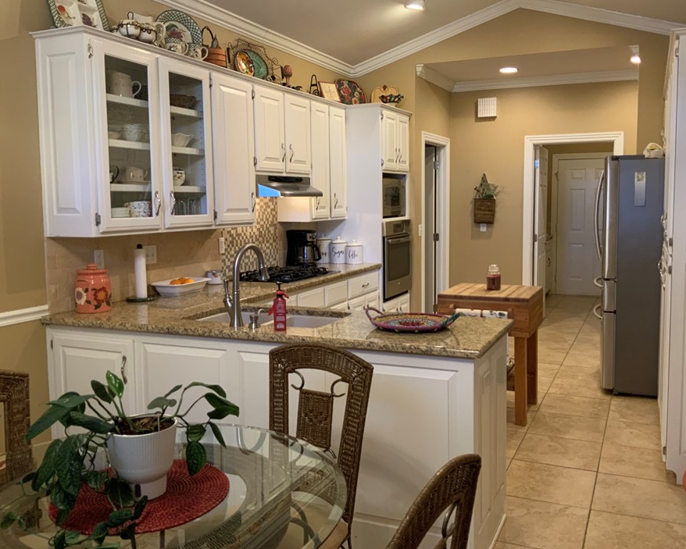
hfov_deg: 54.1
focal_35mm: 33
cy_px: 254
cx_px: 377
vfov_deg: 44.5
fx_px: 670
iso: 80
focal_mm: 3
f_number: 1.8
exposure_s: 1/60
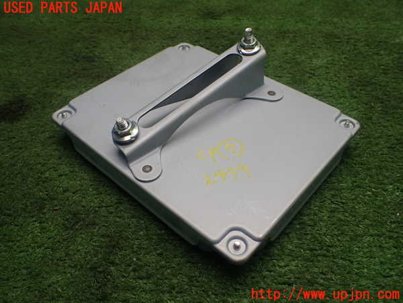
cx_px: 202
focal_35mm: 30
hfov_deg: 60.0
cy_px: 152
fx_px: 349
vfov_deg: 46.8
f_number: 2.3
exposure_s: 1/125
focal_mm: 5.4
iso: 250
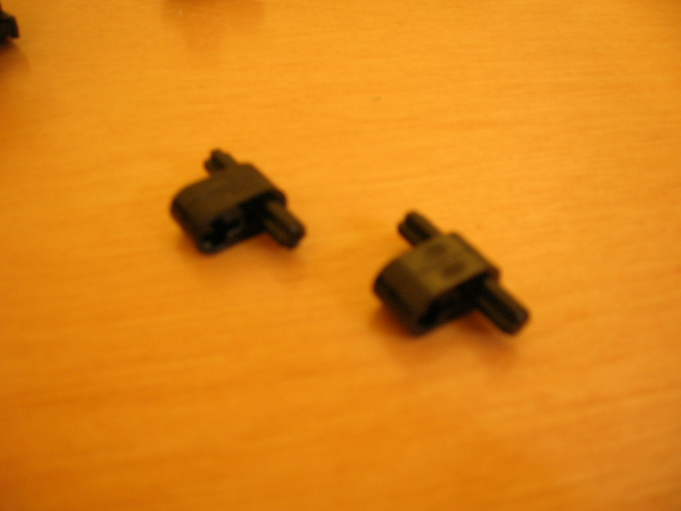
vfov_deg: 41.8
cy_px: 256
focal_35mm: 34
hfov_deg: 54.0
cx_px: 340
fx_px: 669
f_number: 2.9
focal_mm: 5.7
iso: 98
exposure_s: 1/4.3
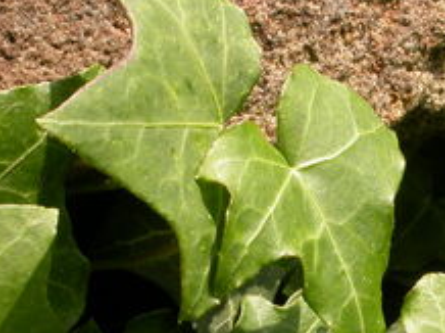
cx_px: 373
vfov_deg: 9.0
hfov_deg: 12.0
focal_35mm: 164
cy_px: 303
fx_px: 2106
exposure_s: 1/104
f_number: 9
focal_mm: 16.6
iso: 100
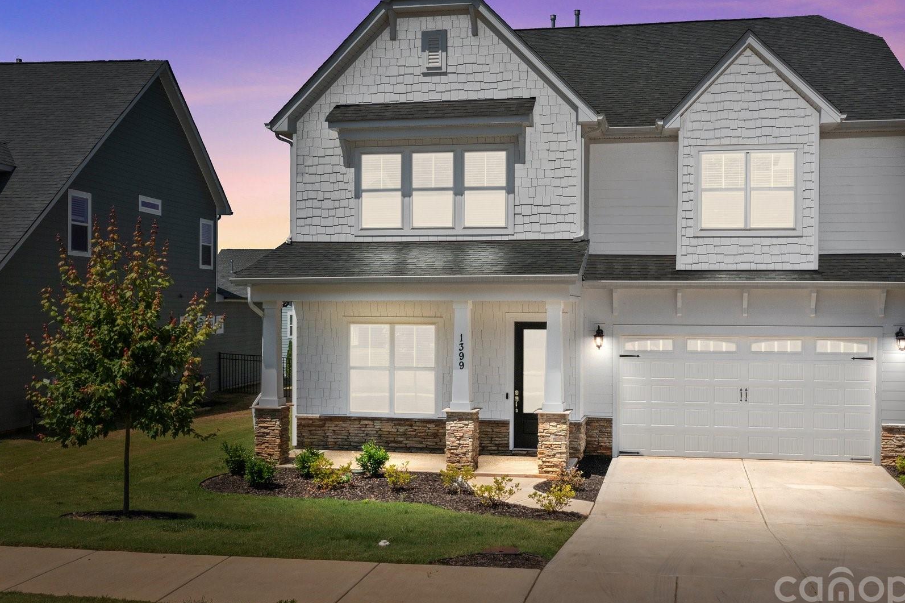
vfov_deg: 36.8
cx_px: 514
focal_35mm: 36
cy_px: 251
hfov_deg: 53.0
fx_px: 905
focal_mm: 10.26
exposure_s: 1/1000
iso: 100
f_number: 7.1
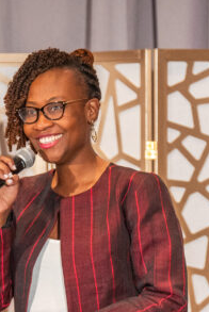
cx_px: 22
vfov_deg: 3.9
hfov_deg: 2.6
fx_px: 4613
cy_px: 406
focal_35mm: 531
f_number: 2.8
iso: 1600
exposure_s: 1/200
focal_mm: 152
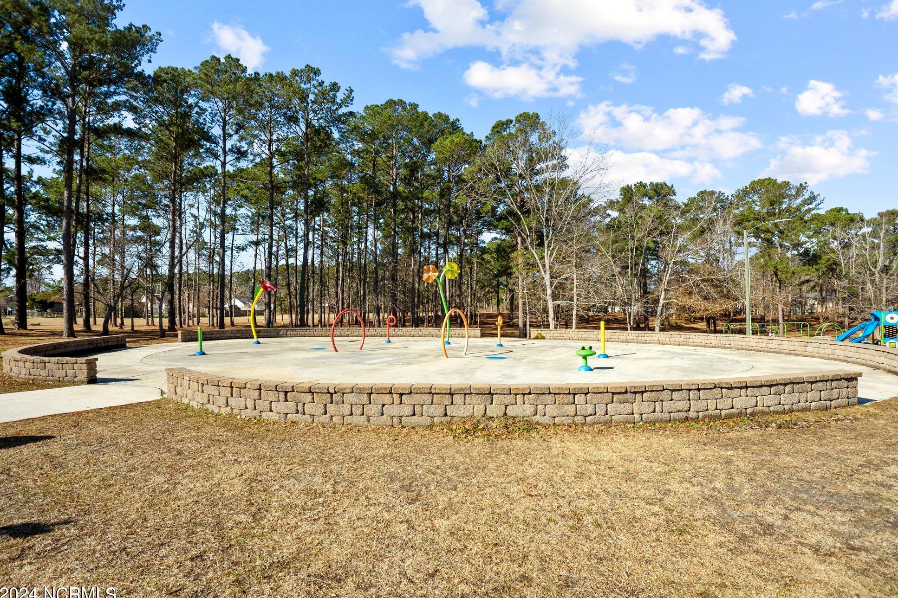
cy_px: 306
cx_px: 459
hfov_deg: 90.0
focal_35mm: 18
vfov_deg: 67.4
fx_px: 449
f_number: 8
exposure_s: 1/400
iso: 100
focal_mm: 17
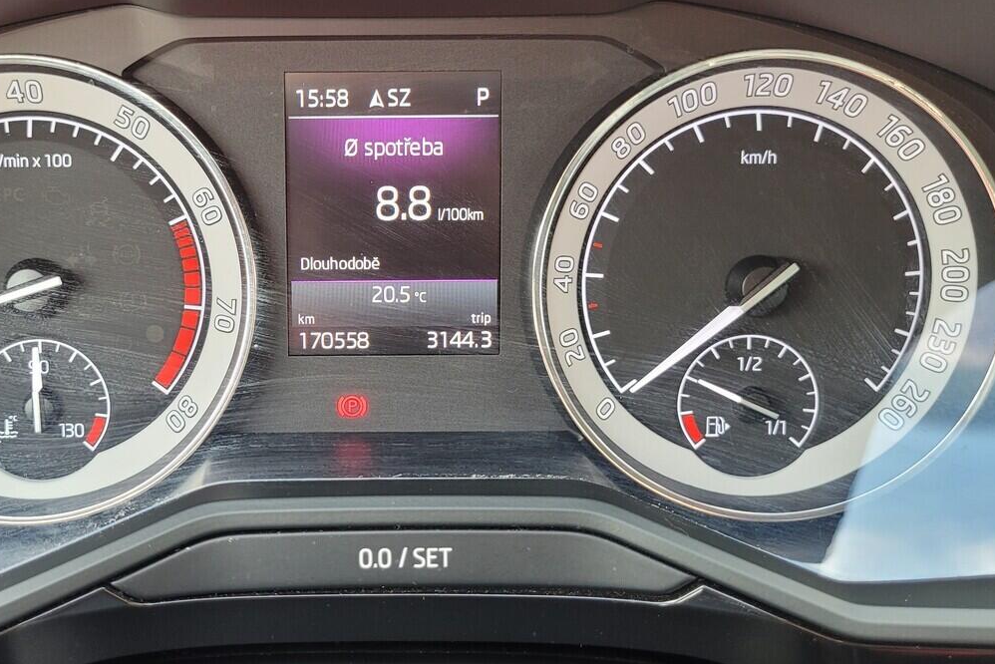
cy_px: 342
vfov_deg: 34.2
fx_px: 1078
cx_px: 371
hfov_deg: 49.0
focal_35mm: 39
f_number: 1.8
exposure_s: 1/100
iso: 160
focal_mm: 5.4
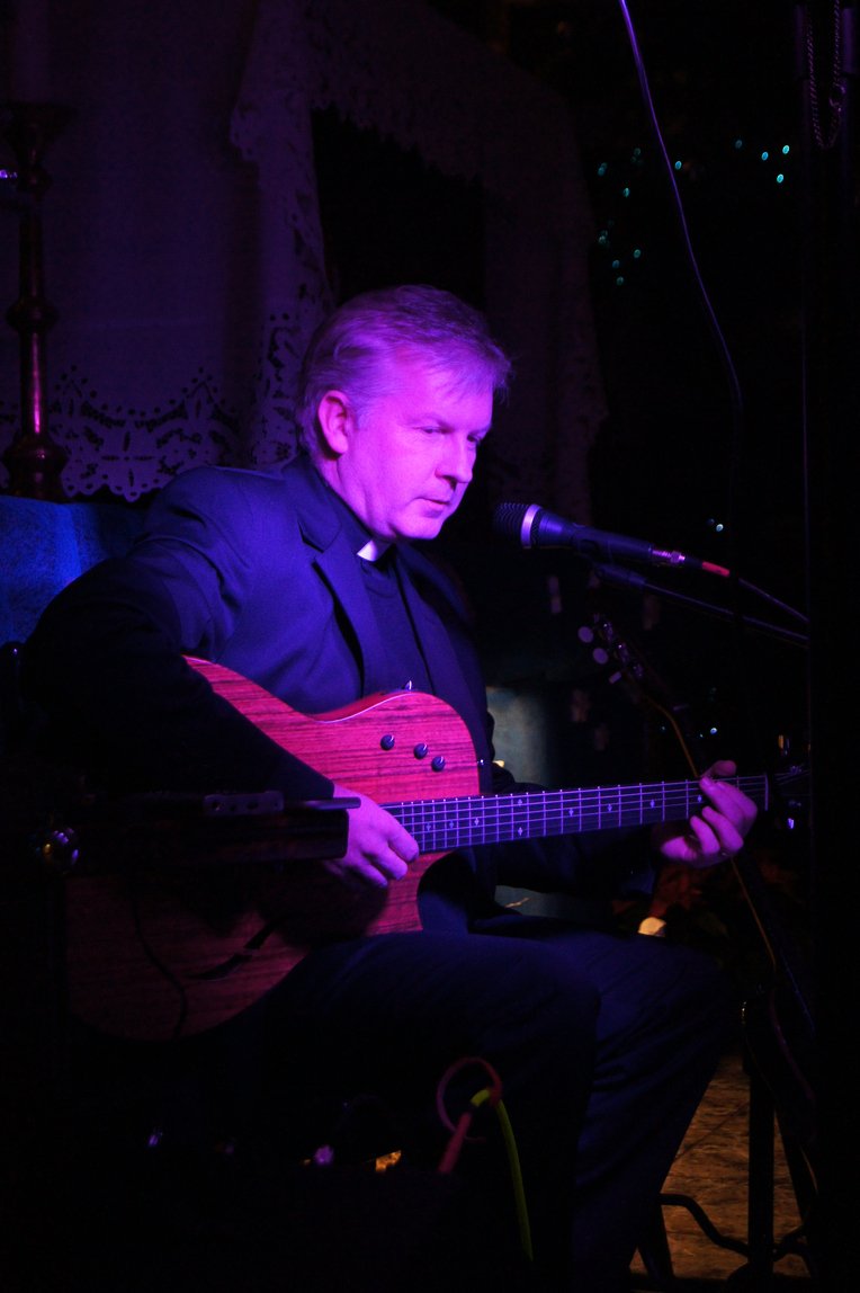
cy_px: 646
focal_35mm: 68
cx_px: 430
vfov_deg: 29.9
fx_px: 2421
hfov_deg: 20.1
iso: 1600
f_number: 5.6
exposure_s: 1/60
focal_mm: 45
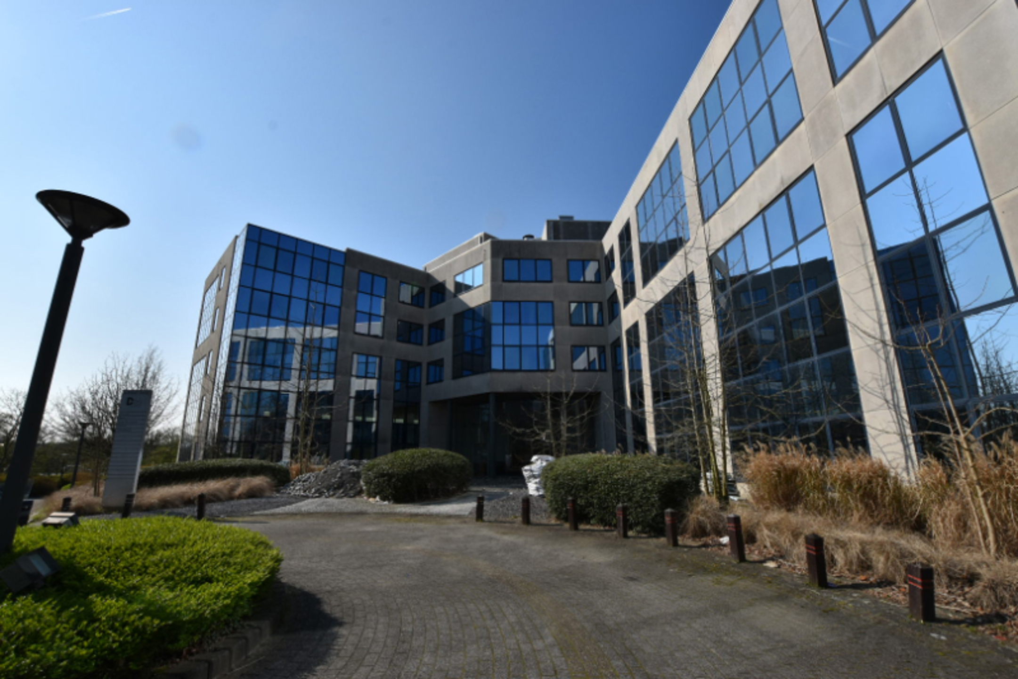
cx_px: 509
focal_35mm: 15
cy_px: 340
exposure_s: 1/500
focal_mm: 10
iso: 200
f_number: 11
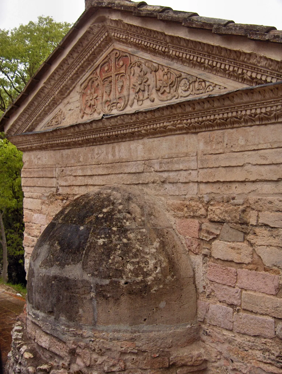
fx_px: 423
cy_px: 187
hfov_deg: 36.9
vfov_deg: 47.8
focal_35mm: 39
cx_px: 141
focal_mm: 8
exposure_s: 1/219
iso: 100
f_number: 2.8
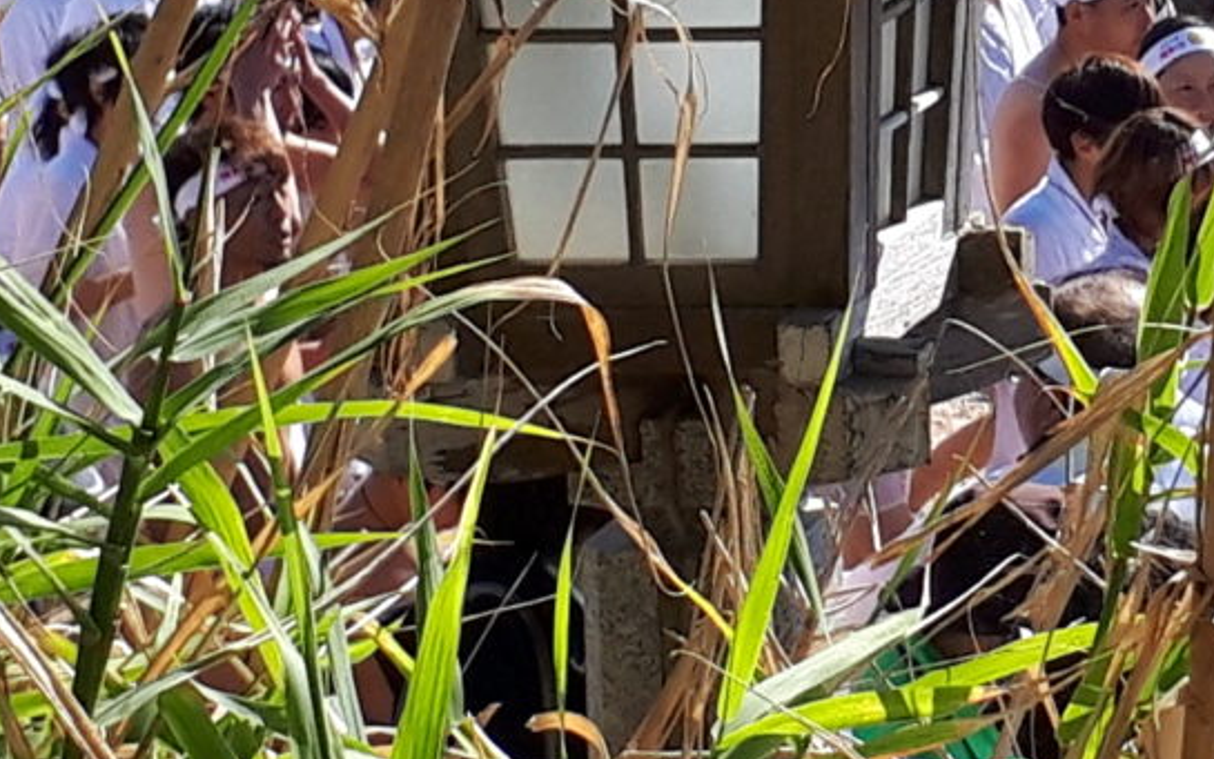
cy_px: -80
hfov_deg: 30.0
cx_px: 1245
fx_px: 2085
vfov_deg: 19.7
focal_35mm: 63
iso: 40
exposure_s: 1/1047
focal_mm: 3.6
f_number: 1.9
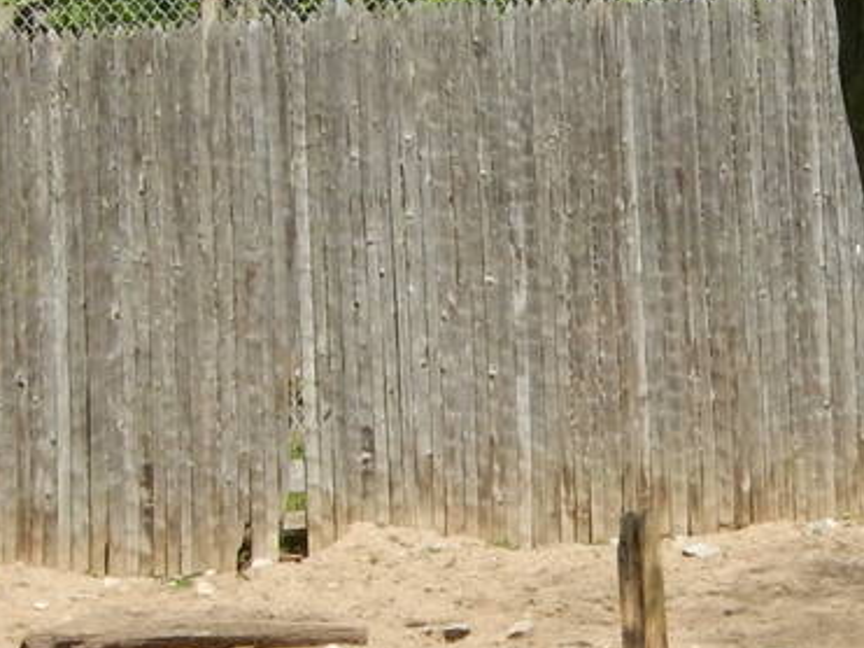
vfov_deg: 2.3
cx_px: 869
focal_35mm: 634
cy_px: 618
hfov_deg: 3.1
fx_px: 15819
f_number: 5.6
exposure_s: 1/400
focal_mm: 26.4
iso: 125
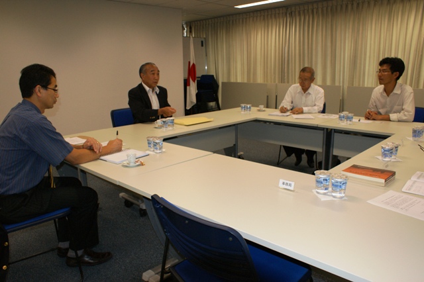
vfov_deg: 43.6
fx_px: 353
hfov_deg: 62.0
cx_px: 212
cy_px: 141
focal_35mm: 30
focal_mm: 20
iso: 400
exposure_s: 1/80
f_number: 5.6
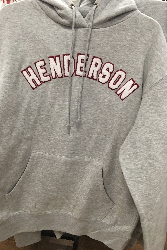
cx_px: 73
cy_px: 124
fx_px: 216
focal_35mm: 31
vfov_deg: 60.3
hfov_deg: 42.2
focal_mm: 4.15
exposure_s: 1/15
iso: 100
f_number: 2.2
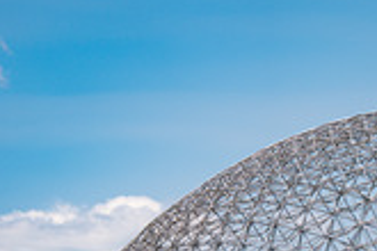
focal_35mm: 556
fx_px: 5822
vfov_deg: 2.5
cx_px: 270
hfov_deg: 3.7
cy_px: 282
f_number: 2.8
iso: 50
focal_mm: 200
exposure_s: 1/2000
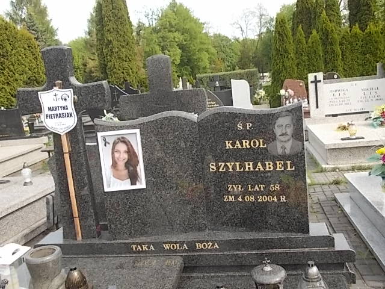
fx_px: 423
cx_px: 192
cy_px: 144
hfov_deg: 49.0
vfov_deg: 37.7
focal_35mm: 38
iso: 80
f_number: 3.1
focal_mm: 5.3
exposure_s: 1/250
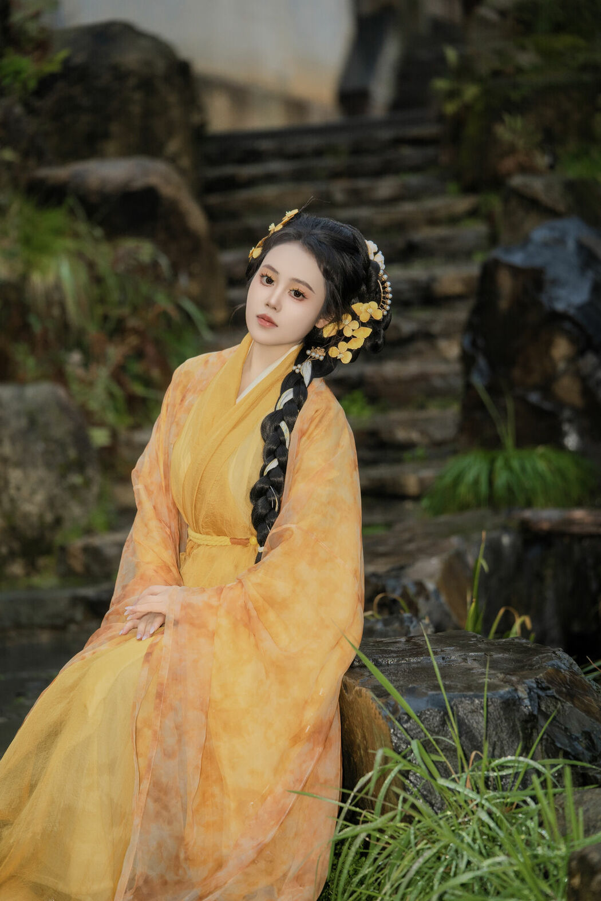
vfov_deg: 18.4
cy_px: 450
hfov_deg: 12.3
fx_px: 2779
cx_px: 300
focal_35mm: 111
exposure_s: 1/100
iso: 500
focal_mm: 111
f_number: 2.8
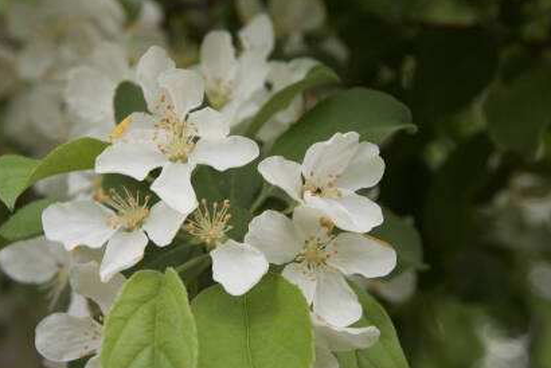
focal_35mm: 132
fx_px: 2015
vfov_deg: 10.4
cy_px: 187
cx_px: 273
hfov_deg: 15.6
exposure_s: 1/40
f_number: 7.1
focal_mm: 75
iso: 250
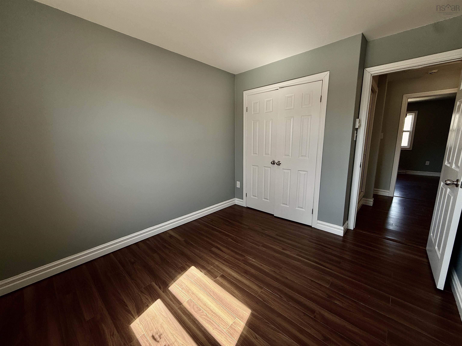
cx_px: 231
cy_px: 173
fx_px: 187
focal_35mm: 14
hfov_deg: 102.1
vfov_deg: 85.7
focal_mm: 2.22
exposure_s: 1/105
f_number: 2.2
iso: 40
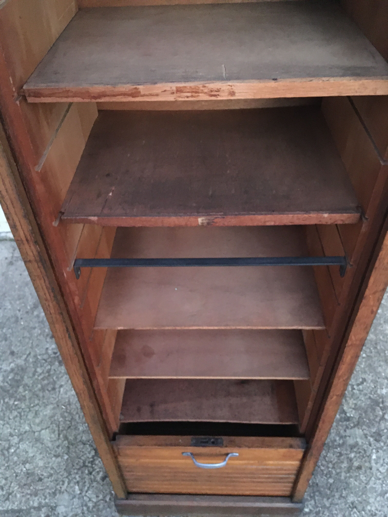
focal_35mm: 29
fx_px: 433
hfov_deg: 48.2
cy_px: 258
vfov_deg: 61.7
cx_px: 194
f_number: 2.2
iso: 500
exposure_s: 1/17
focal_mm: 4.15
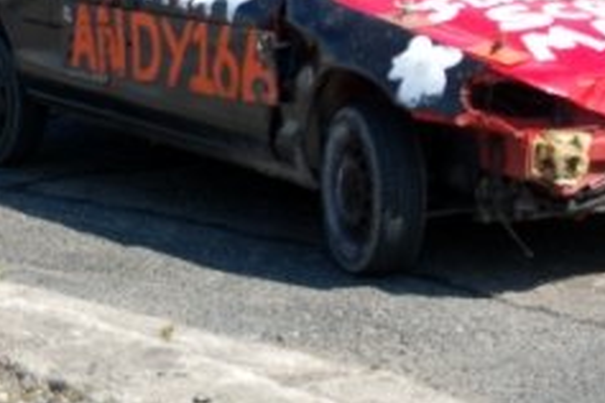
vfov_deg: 6.1
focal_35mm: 222
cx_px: 431
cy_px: -125
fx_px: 3736
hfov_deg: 9.2
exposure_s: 1/1000
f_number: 5.3
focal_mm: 55
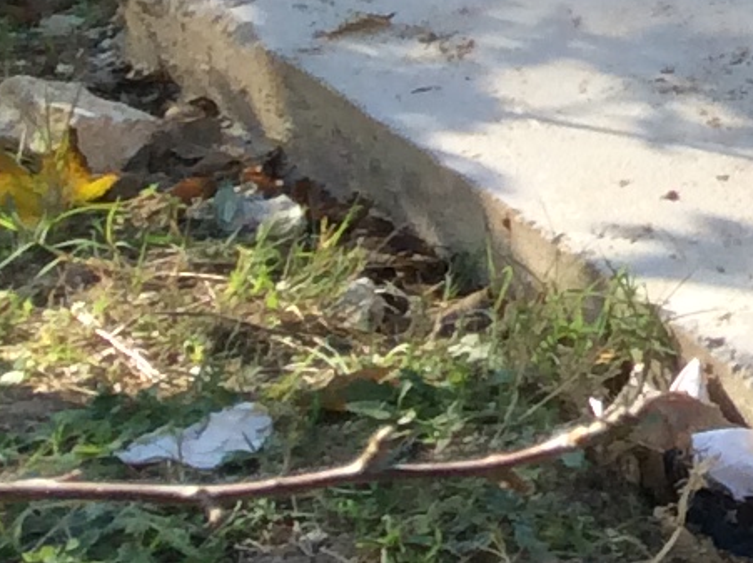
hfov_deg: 9.0
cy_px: -1034
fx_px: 3997
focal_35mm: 184
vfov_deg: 7.3
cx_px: 2142
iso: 32
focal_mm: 3.3
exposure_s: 1/420
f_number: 2.4
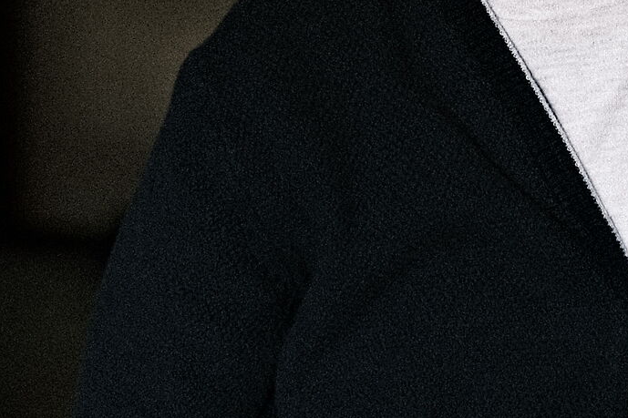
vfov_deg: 10.9
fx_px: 2128
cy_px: -161
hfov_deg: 16.8
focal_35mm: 122
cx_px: 335
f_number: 1.4
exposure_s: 1/100
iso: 250
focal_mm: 23
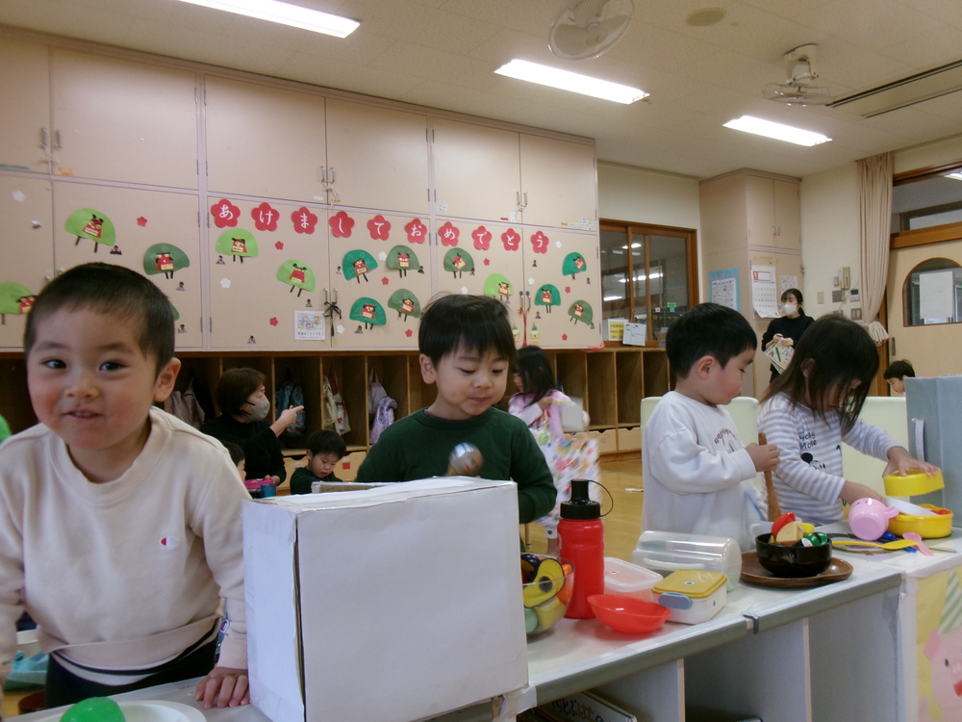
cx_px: 481
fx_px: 778
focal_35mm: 28
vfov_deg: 49.7
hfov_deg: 63.4
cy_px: 361
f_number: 3.9
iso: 154
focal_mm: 5.1
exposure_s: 1/34
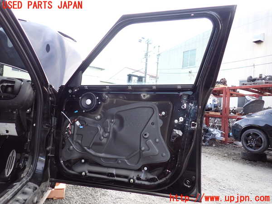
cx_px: 136
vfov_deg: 54.9
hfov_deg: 69.4
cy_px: 102
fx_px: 196
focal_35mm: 25
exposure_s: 1/80
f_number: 2
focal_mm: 4.5
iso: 200
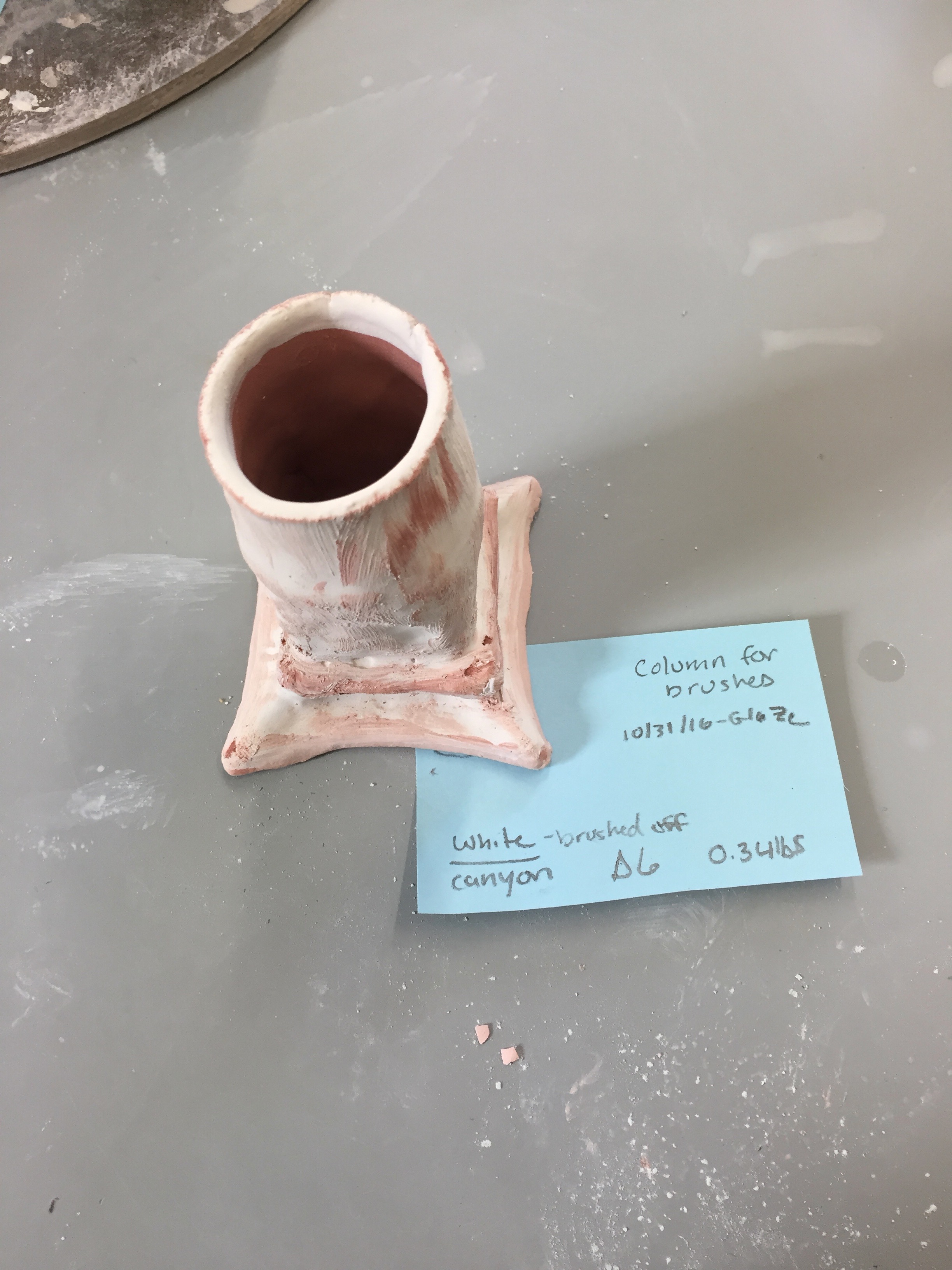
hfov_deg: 48.2
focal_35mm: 29
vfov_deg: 61.7
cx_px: 476
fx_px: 1063
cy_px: 635
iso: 32
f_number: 2.2
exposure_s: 1/40
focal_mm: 4.15
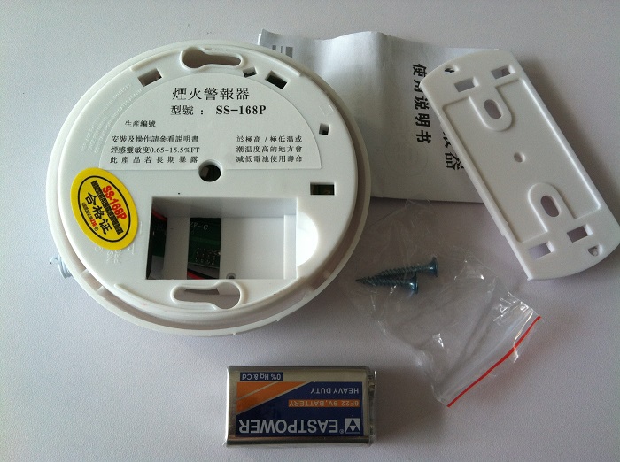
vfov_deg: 40.6
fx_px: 626
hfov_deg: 52.7
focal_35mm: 35
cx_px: 310
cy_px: 231
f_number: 2.8
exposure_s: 1/60
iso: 80
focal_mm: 3.85
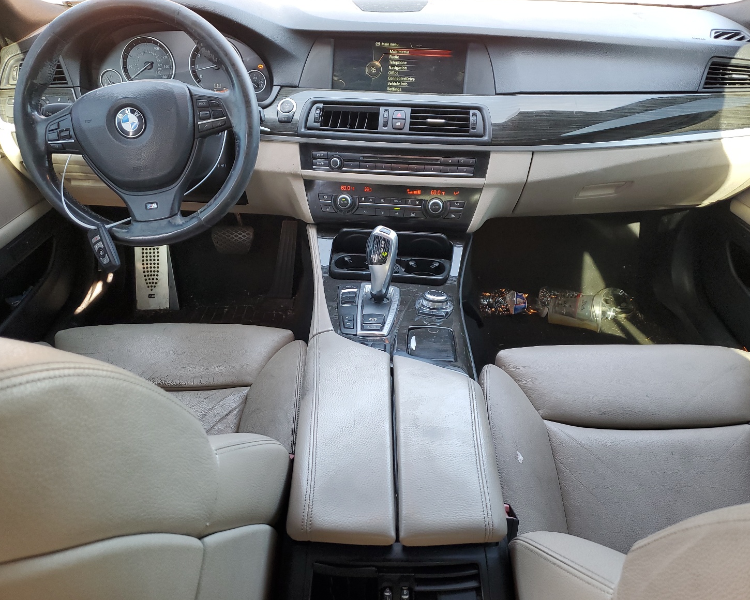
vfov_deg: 51.5
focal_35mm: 28
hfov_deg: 62.2
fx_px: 622
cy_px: 299
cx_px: 352
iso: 59
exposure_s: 1/60.2
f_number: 1.5
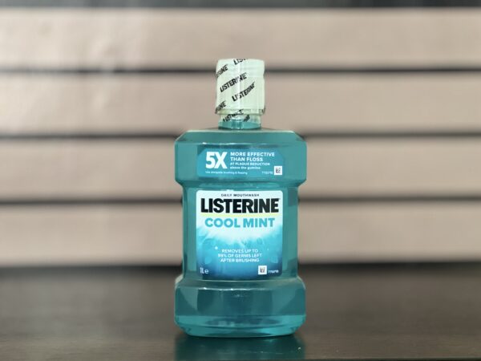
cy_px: 180
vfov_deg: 19.1
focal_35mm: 77
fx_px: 1070
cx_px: 240
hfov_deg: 25.3
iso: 500
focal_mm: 9
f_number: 2.8
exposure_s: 1/14
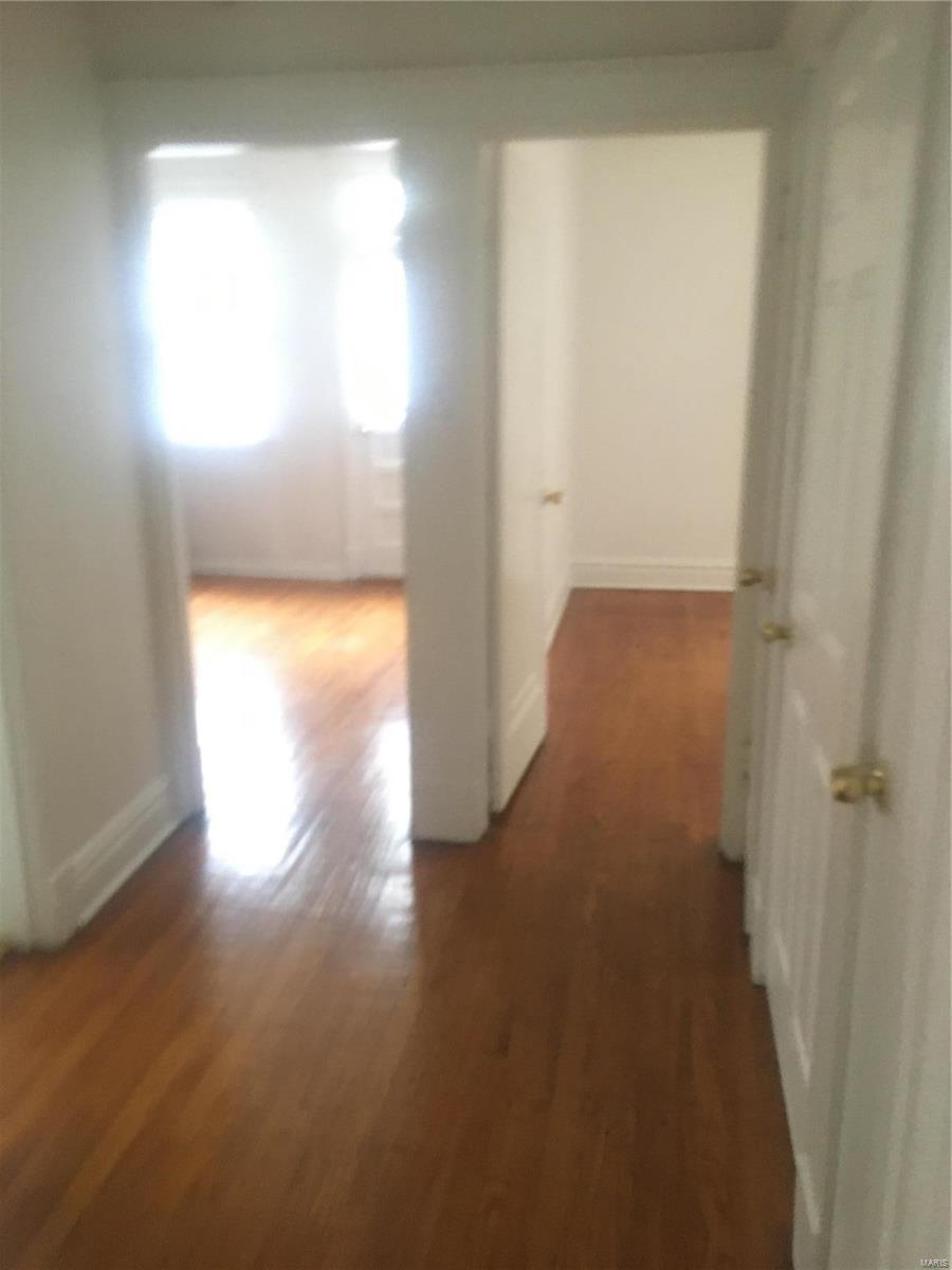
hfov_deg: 48.2
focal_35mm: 29
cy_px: 635
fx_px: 1063
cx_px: 476
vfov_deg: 61.7
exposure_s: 1/20
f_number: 2.2
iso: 200
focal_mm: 4.15
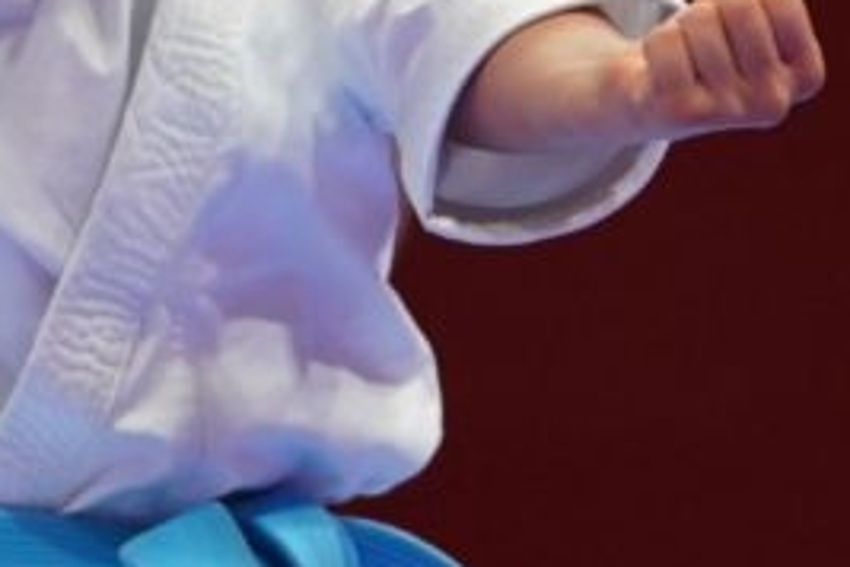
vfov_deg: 0.8
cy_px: 596
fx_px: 40608
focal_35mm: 1720
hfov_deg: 1.2
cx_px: 535
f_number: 4
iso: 1250
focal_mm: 255
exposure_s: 1/500
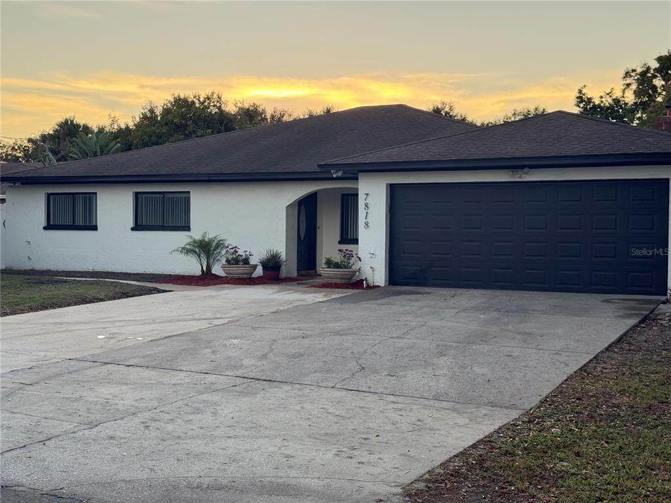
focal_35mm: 48
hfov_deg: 39.7
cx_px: 336
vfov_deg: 30.3
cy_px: 252
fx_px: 930
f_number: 1.78
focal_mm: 6.76
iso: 100
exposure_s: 1/316
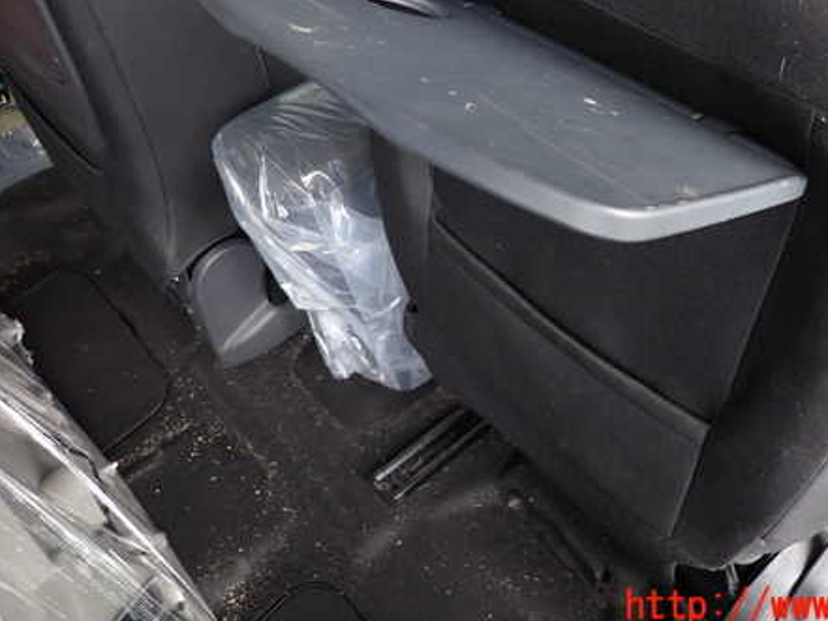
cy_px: 208
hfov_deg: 53.7
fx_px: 813
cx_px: 486
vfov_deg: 41.3
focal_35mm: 34
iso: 200
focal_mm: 4.5
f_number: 2
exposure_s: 1/50
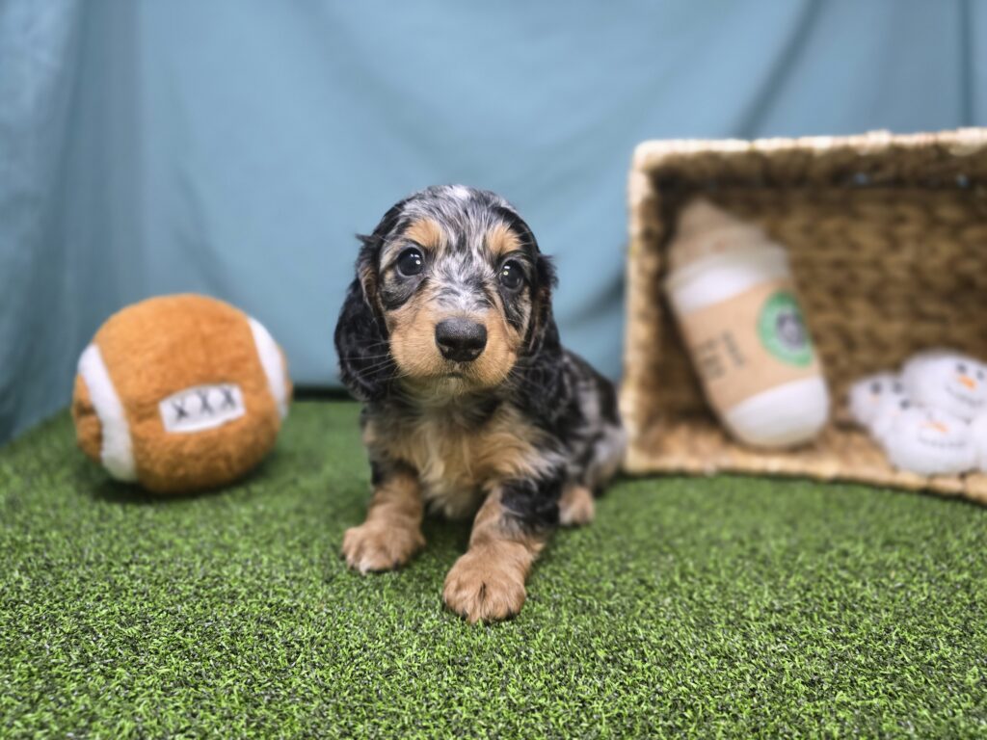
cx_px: 494
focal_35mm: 23
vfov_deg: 58.9
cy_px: 370
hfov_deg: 73.9
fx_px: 656
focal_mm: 6.3
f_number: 1.7
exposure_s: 1/359
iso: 400
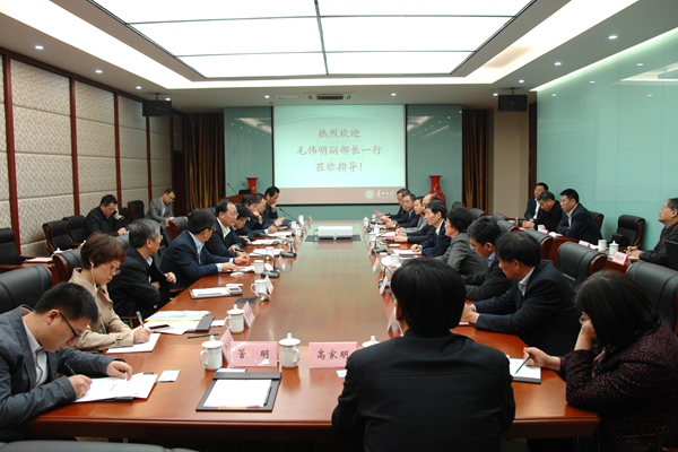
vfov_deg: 47.9
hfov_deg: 67.4
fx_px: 508
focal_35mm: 27
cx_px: 339
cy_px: 226
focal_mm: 18
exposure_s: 1/40
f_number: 5
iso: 360
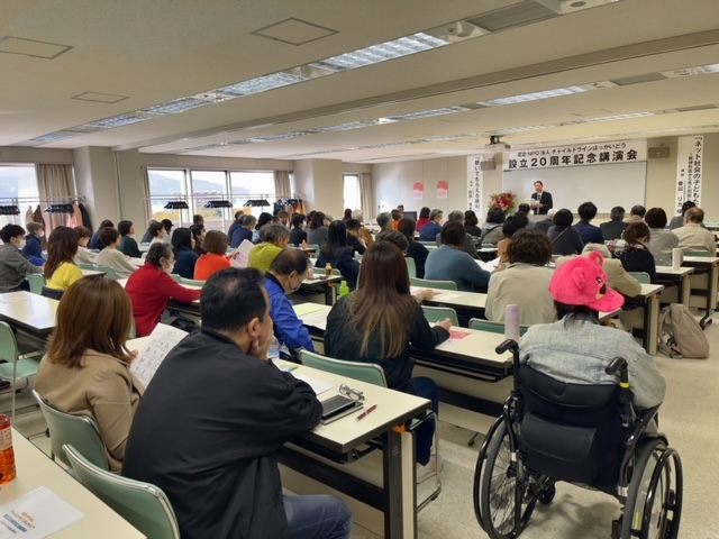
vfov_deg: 53.1
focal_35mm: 26
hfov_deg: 67.3
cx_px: 360
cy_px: 270
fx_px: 540
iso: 100
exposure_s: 1/100
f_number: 1.6
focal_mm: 5.1
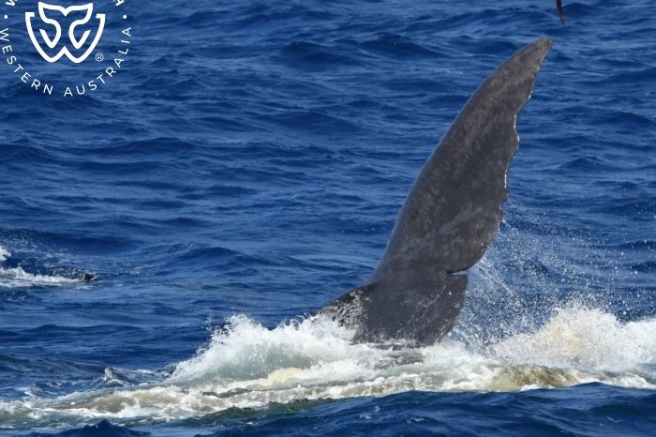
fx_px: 6247
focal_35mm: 343
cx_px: 368
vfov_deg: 4.0
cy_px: 209
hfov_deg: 6.0
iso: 800
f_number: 5.6
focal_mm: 300
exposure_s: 1/8000
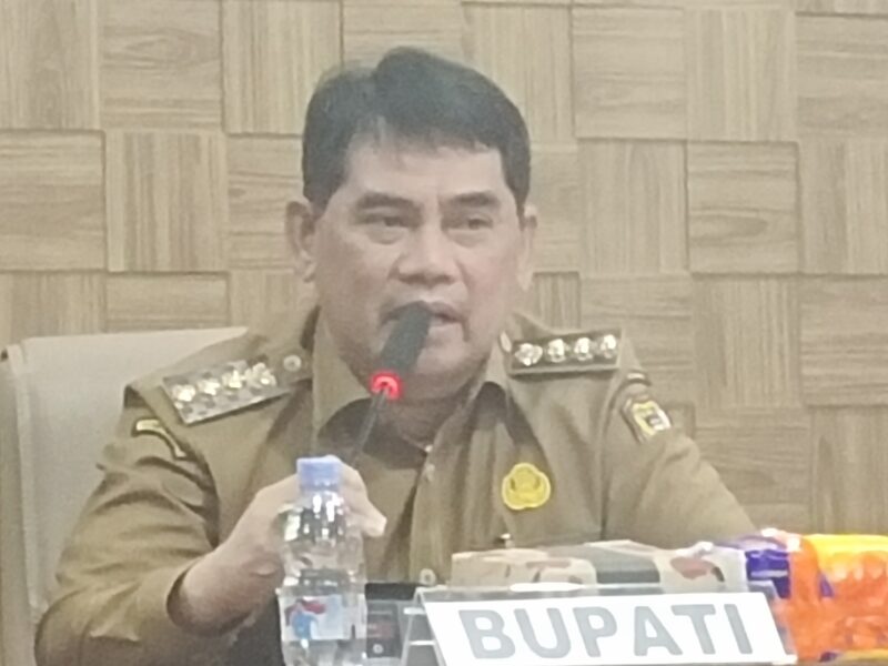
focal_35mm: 250
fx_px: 6413
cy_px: 333
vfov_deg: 5.9
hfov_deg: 7.9
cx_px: 444
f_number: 1.79
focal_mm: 4.74
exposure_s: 1/25
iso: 1960
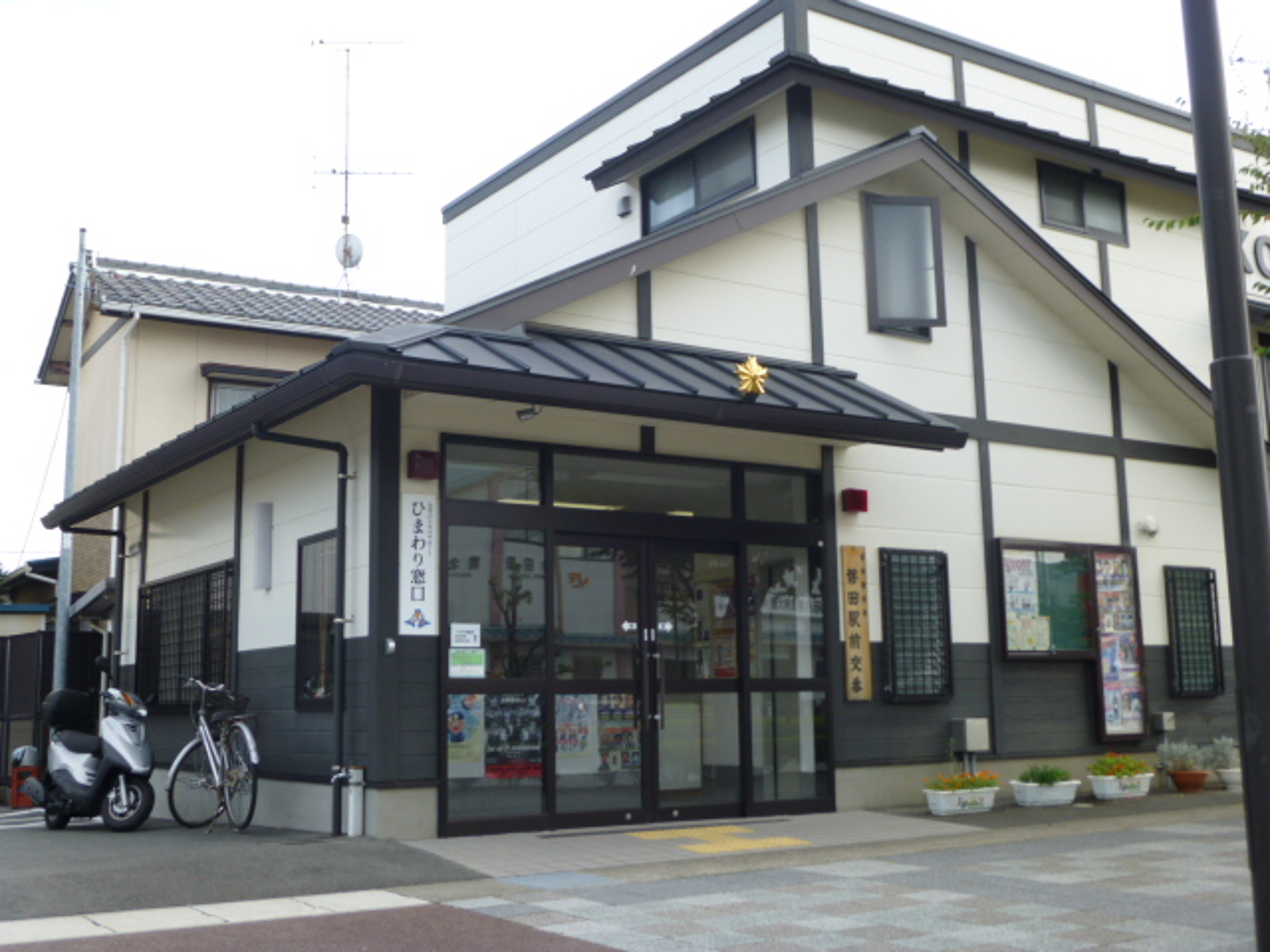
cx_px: 635
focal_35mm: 39
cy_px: 476
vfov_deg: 36.8
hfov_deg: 47.9
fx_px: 1431
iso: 100
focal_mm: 6.9
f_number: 3.7
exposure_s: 1/250
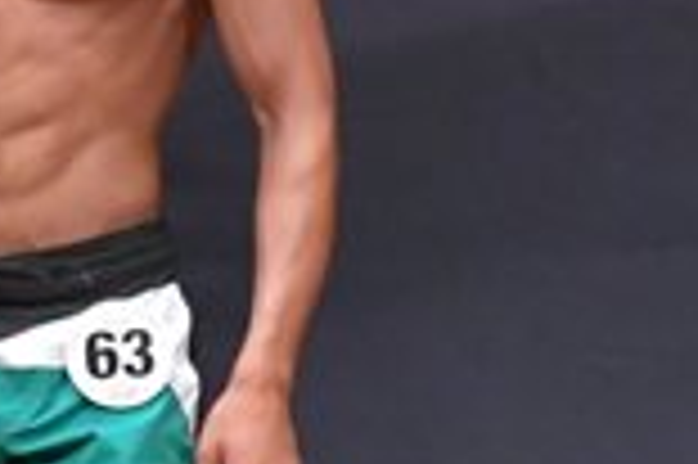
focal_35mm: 1421
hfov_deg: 1.5
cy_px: 315
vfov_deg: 1.0
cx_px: 16
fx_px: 27522
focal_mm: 190
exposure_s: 1/400
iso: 6400
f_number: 5.6
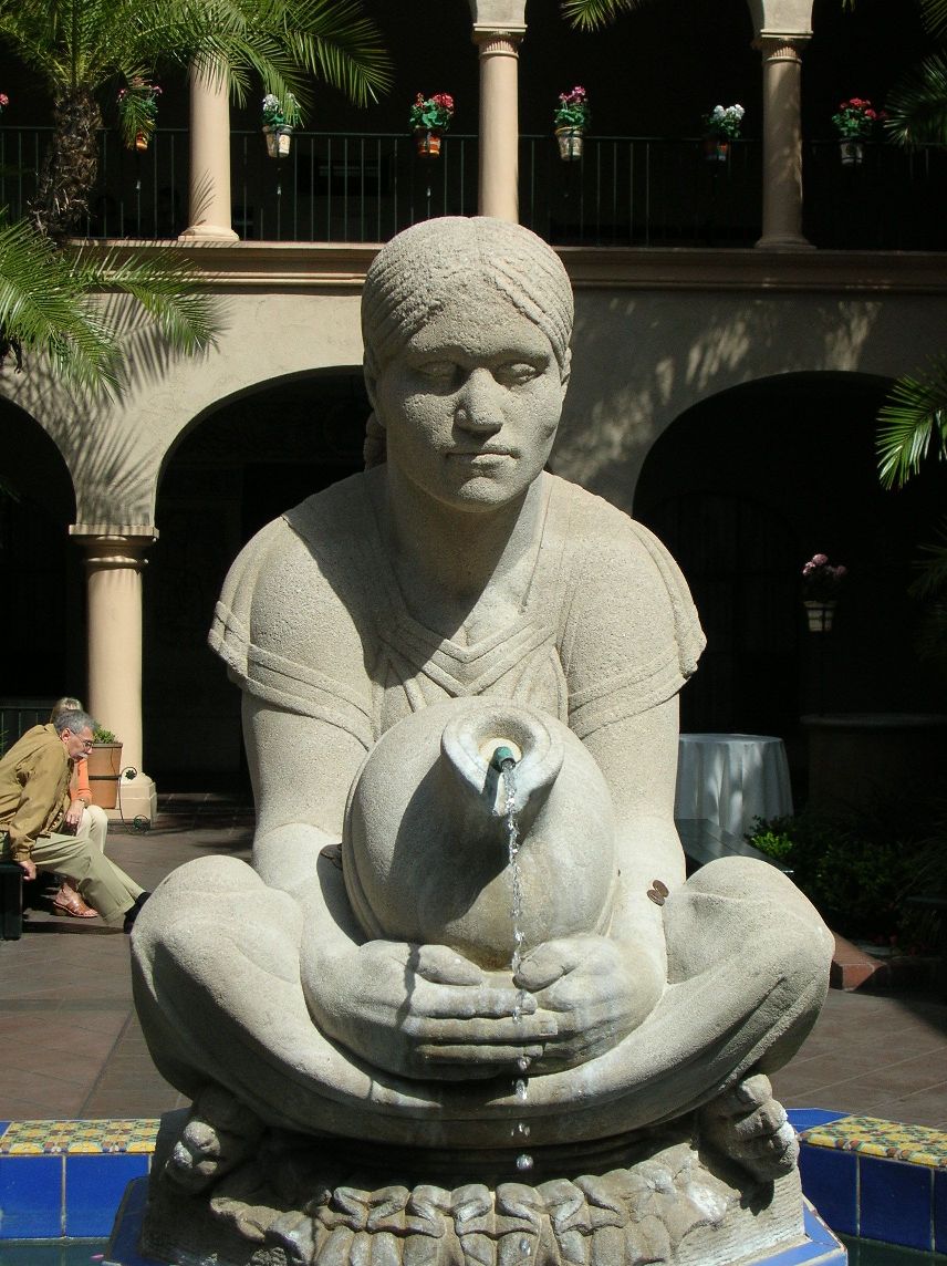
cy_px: 633
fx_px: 2265
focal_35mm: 62
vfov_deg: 31.2
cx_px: 474
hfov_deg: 23.6
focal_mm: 10.2
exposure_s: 1/890
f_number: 3.6
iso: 50
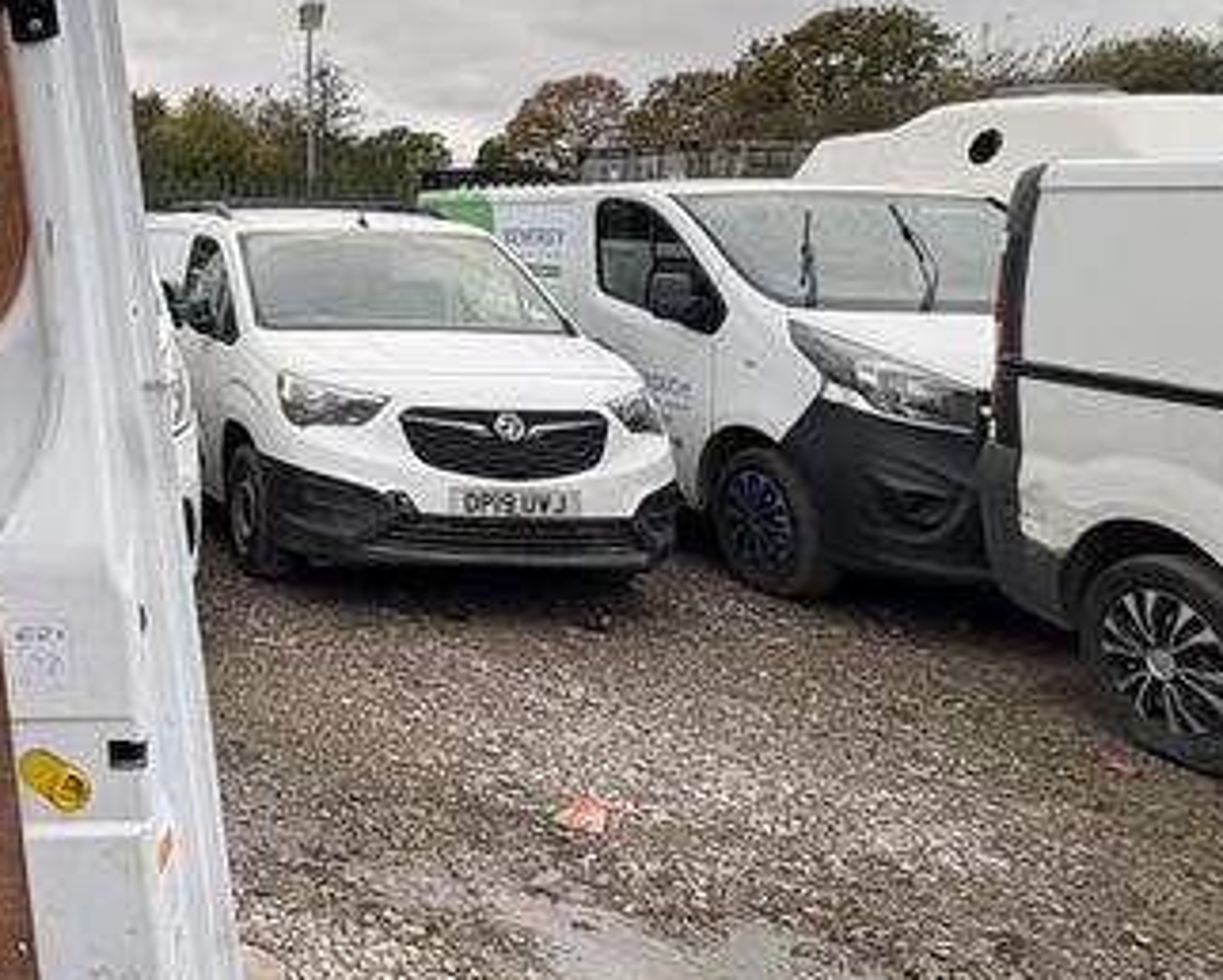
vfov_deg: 37.6
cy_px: 175
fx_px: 1376
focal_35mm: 38
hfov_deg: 37.5
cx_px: -209
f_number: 2.2
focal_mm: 2.22
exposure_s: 1/453
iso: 40
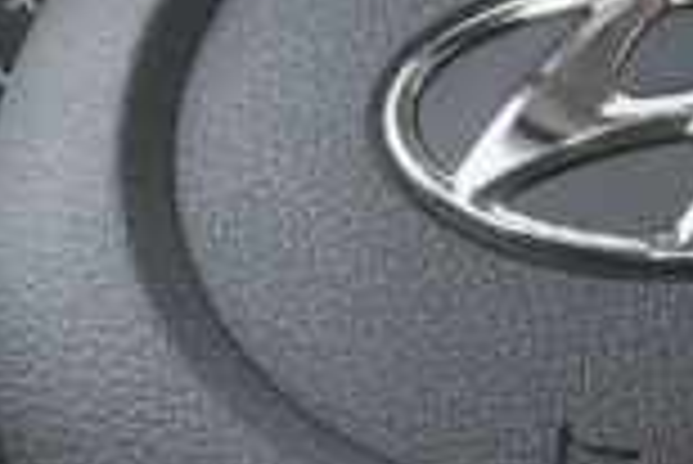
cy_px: 92
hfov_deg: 4.6
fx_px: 8574
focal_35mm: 445
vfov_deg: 3.1
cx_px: 567
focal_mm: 44.5
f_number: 9
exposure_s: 1/125
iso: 2000
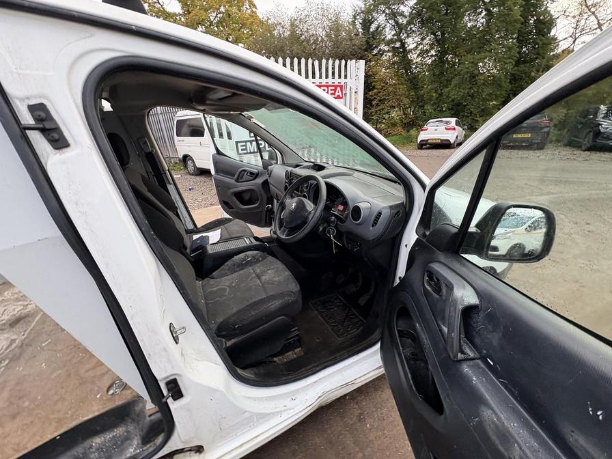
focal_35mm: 14
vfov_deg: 85.7
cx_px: 306
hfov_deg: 102.1
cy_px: 230
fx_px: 248
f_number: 2.2
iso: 160
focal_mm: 2.22
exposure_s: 1/99
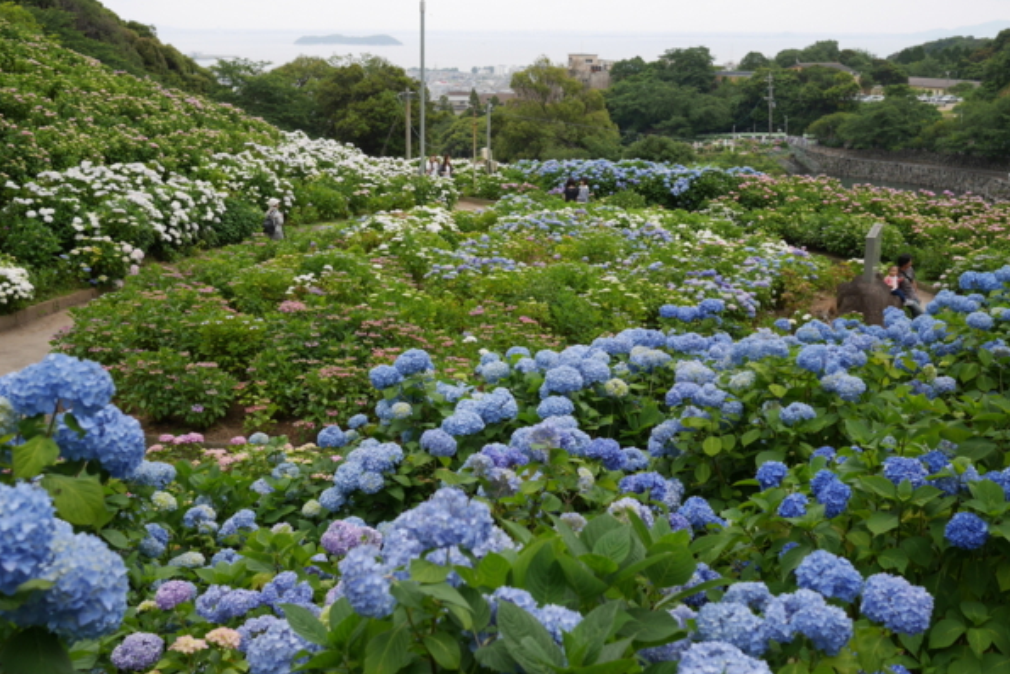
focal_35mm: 42
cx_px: 504
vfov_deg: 31.9
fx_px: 1179
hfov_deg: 46.4
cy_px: 323
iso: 200
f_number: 4
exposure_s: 1/640
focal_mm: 20
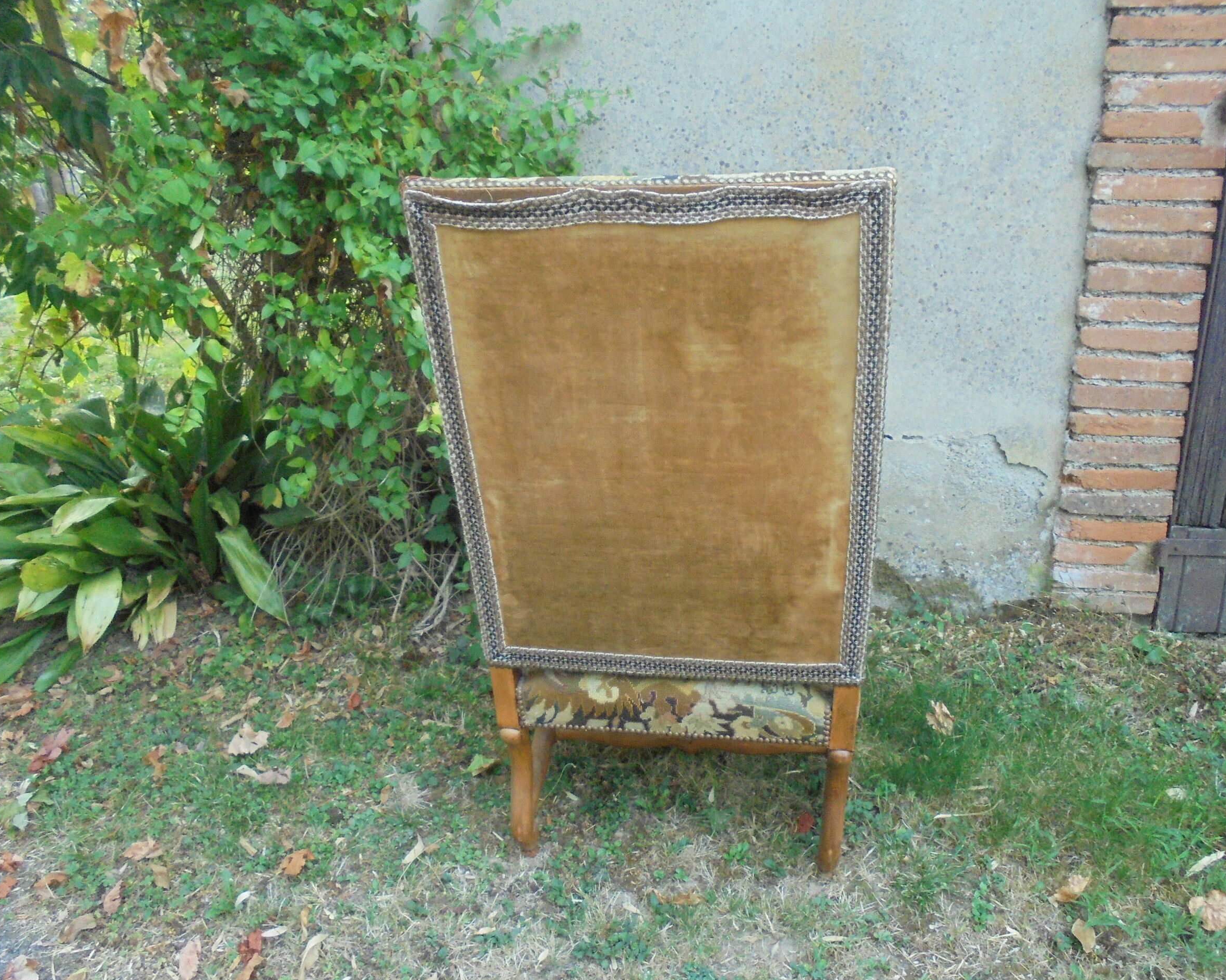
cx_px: 654
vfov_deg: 51.5
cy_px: 496
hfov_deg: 62.2
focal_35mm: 28
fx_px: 1016
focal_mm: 4.6
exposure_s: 1/100
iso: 500
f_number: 3.5
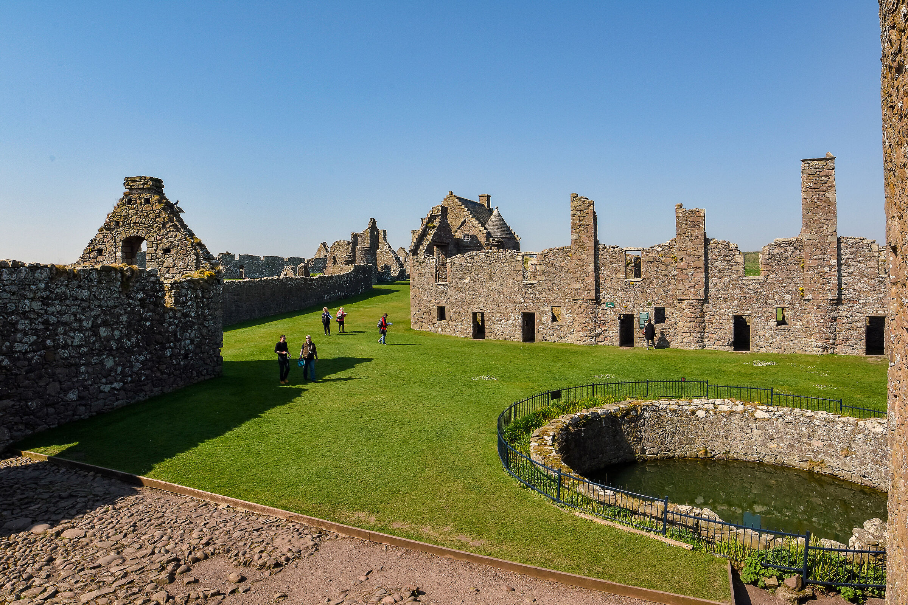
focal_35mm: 21
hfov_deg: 81.2
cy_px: 302
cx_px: 454
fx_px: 530
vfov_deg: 59.5
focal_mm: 14
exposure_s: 1/400
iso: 640
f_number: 18
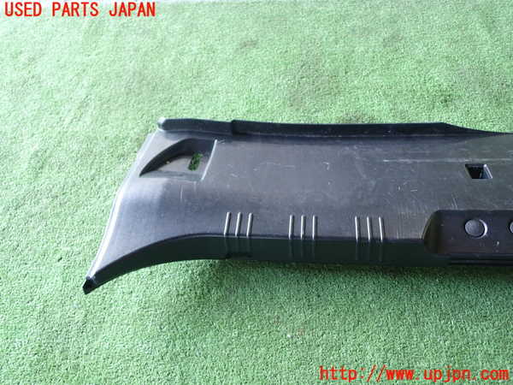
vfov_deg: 46.8
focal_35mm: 30
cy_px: 192
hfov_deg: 60.0
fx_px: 445
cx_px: 256
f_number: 2.3
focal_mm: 5.4
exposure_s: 1/40
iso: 200
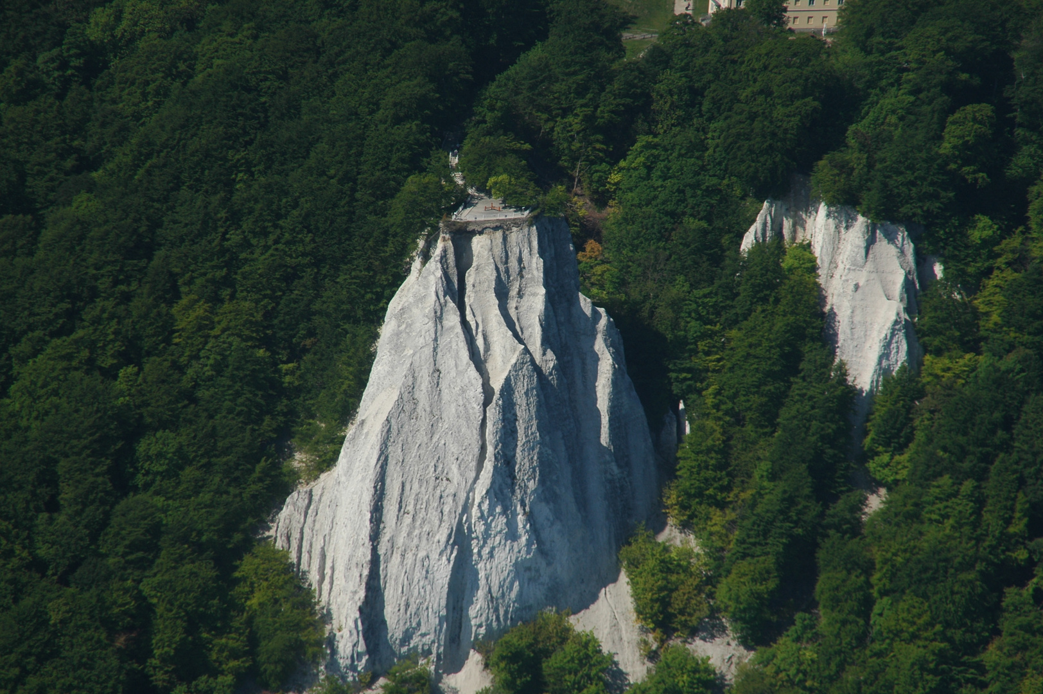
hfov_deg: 6.9
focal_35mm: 300
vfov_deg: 4.6
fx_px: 8684
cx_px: 522
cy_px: 347
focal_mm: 200
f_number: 10
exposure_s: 1/400
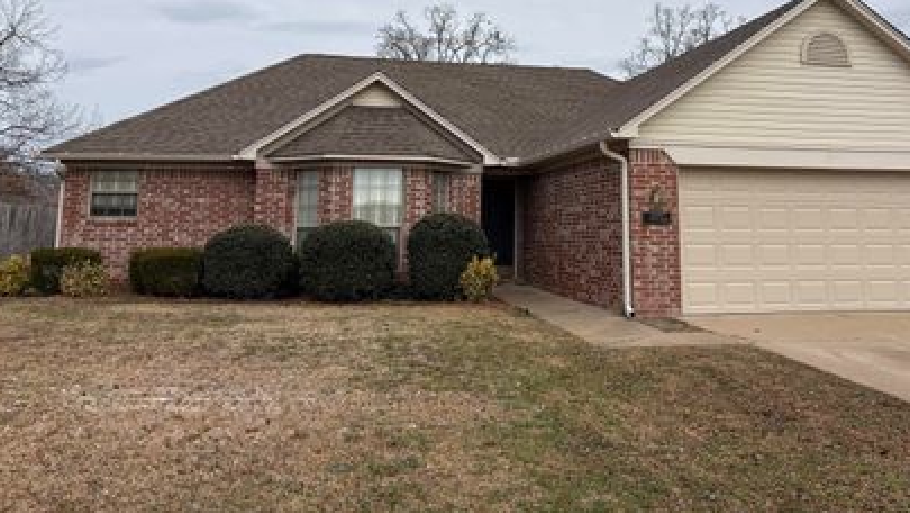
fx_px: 845
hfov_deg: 56.4
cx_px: 519
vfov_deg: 32.7
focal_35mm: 35
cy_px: 93
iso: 50
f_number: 1.6
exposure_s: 1/4950
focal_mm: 5.96
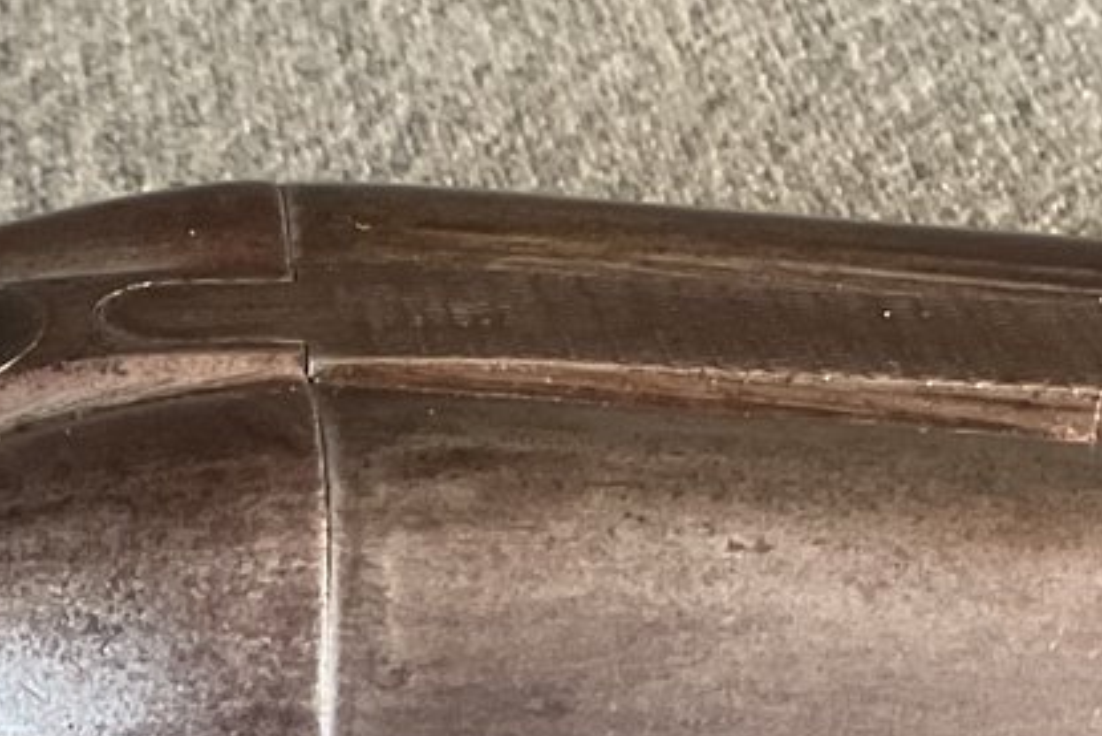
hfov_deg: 17.9
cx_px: -116
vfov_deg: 12.4
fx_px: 3368
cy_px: 615
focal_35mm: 110
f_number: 1.8
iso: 250
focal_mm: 3
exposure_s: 1/40
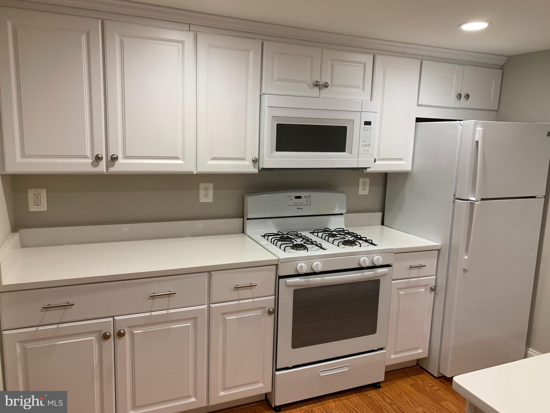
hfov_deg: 67.3
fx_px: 413
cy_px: 206
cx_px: 275
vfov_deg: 53.1
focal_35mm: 26
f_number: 1.8
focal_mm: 4.25
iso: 100
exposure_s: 1/60
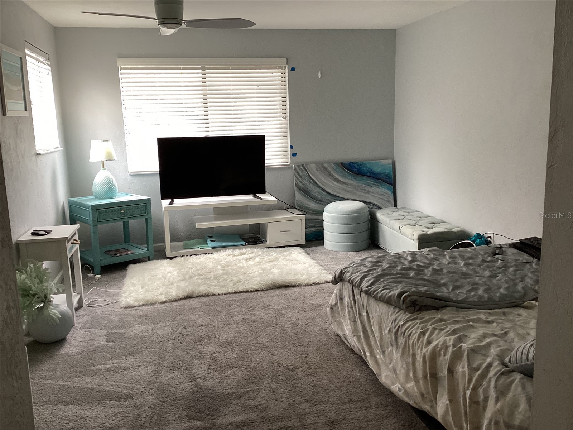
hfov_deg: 58.4
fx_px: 513
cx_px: 286
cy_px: 215
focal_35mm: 31
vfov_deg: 45.4
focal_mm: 3.3
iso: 100
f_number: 2.4
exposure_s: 1/60
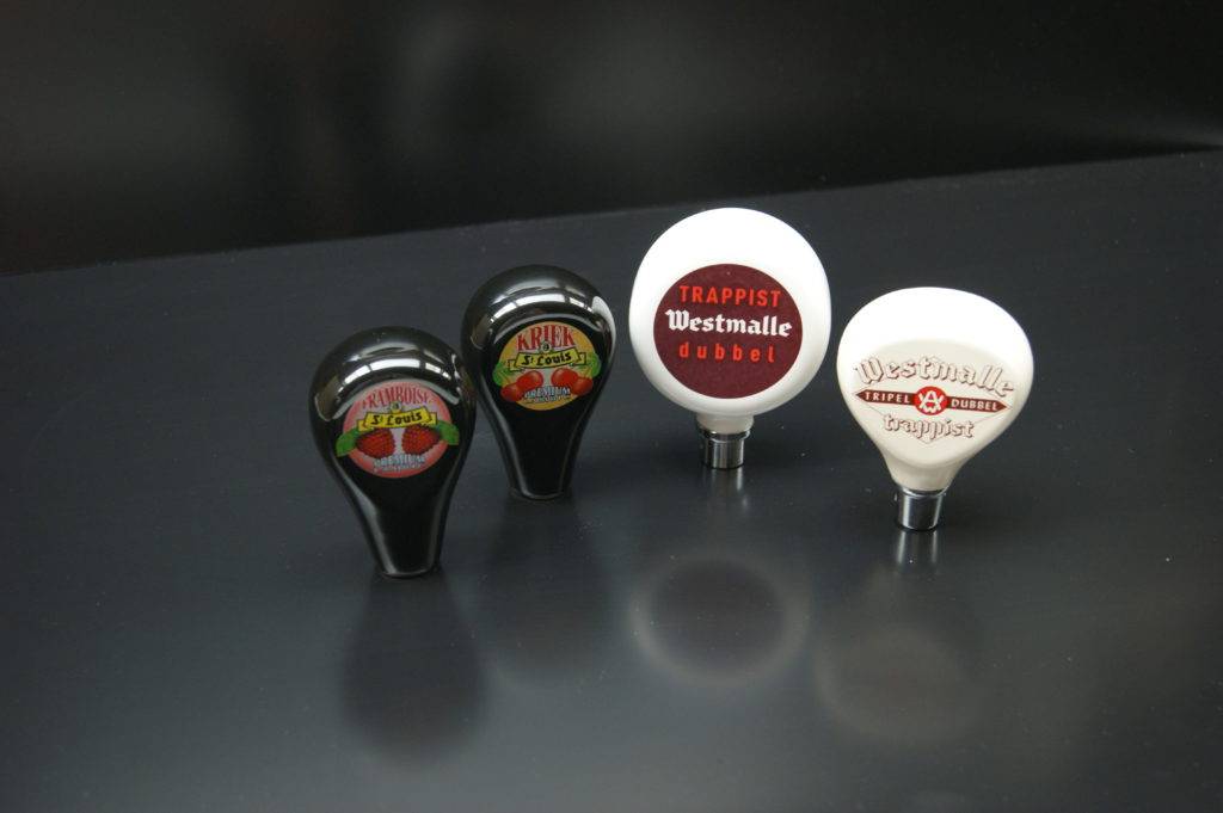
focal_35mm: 45
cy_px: 406
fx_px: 1527
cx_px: 612
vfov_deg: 29.8
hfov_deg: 43.6
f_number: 4.5
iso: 400
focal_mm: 30
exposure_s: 1/15
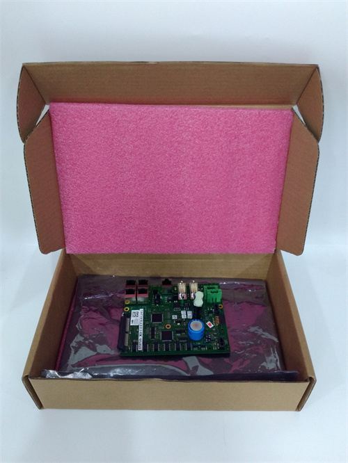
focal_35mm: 27
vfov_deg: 65.3
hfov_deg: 51.4
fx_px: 362
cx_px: 174
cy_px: 232
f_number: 2
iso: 384
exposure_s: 1/33
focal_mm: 3.79
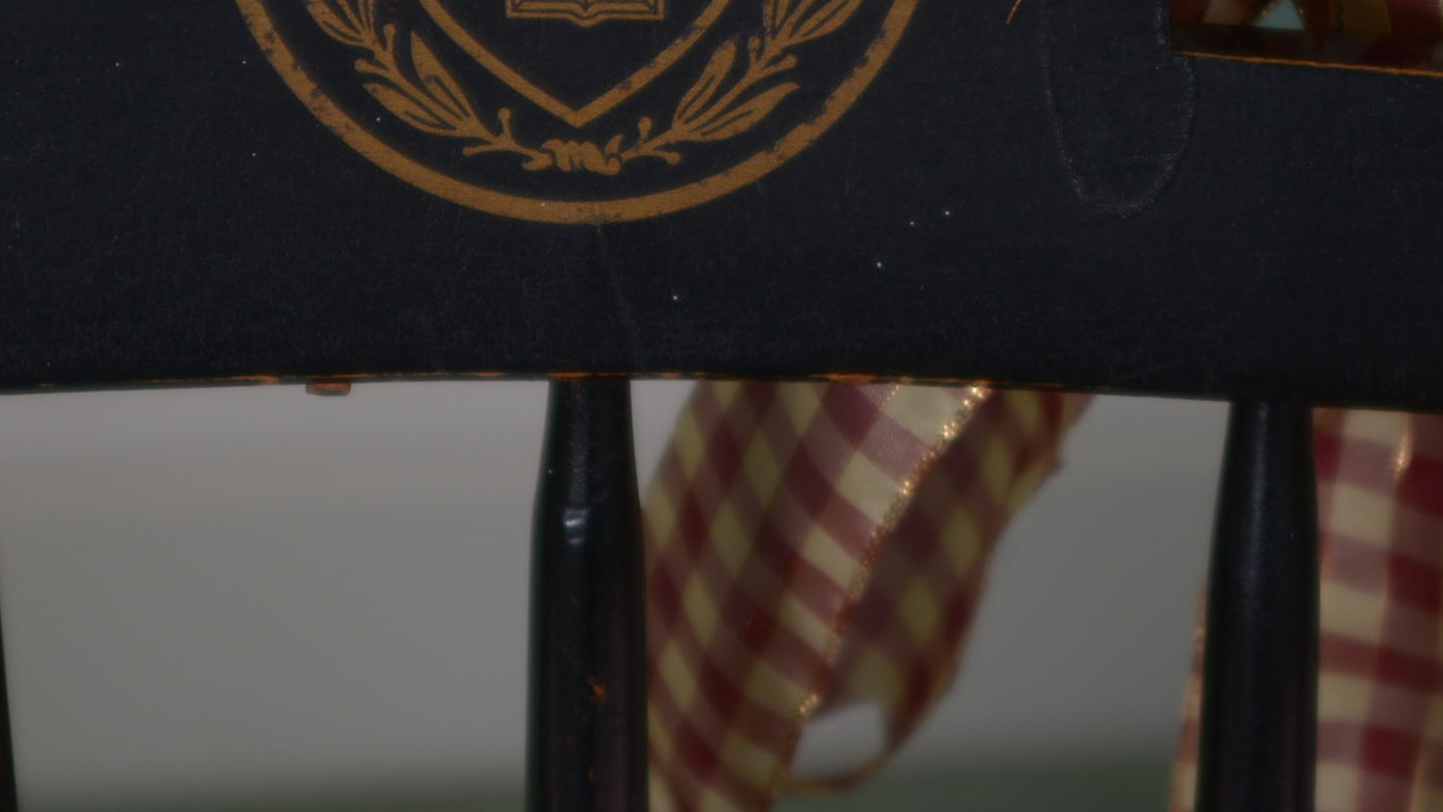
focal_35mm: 156
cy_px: -203
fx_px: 5970
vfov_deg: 7.7
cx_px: 608
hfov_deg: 13.8
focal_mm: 70
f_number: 5.6
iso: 400
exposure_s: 1/160
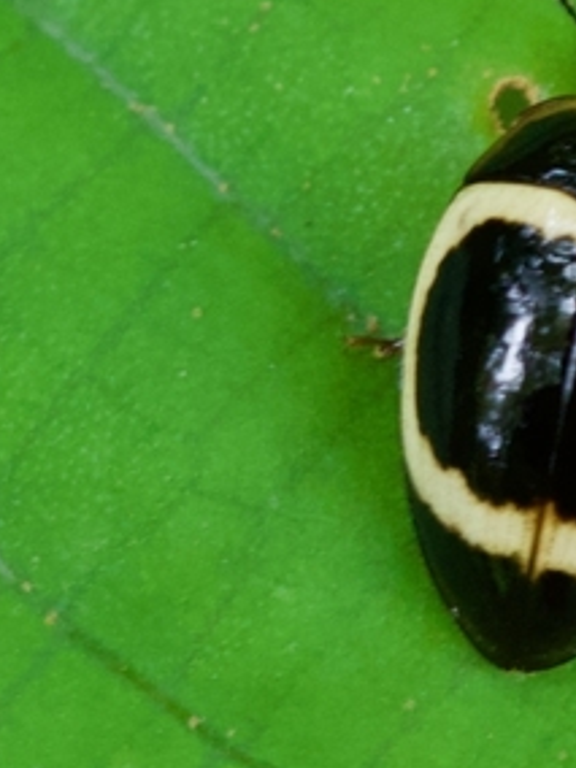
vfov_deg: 5.4
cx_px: 698
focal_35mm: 366
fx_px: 8120
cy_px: -65
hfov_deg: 4.1
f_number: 5
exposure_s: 1/50
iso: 1600
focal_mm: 60
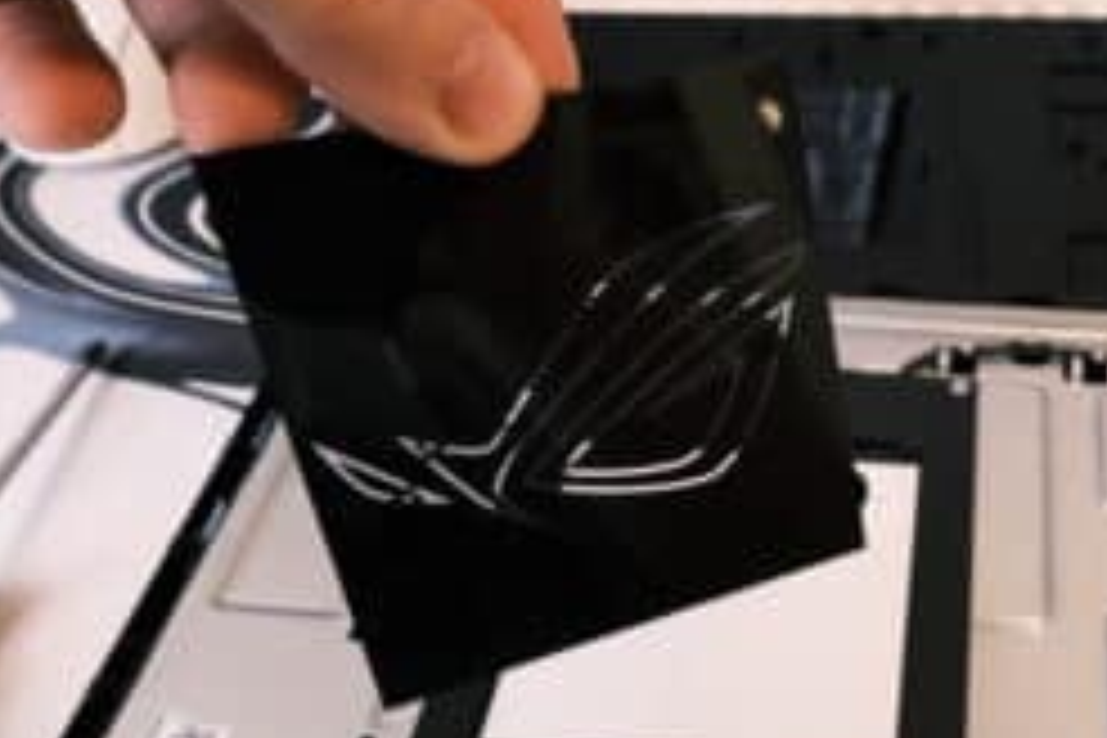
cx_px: 864
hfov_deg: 48.2
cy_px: 518
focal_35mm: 38
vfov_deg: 34.6
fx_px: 1168
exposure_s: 1/70
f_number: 7.1
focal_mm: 16
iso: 3200
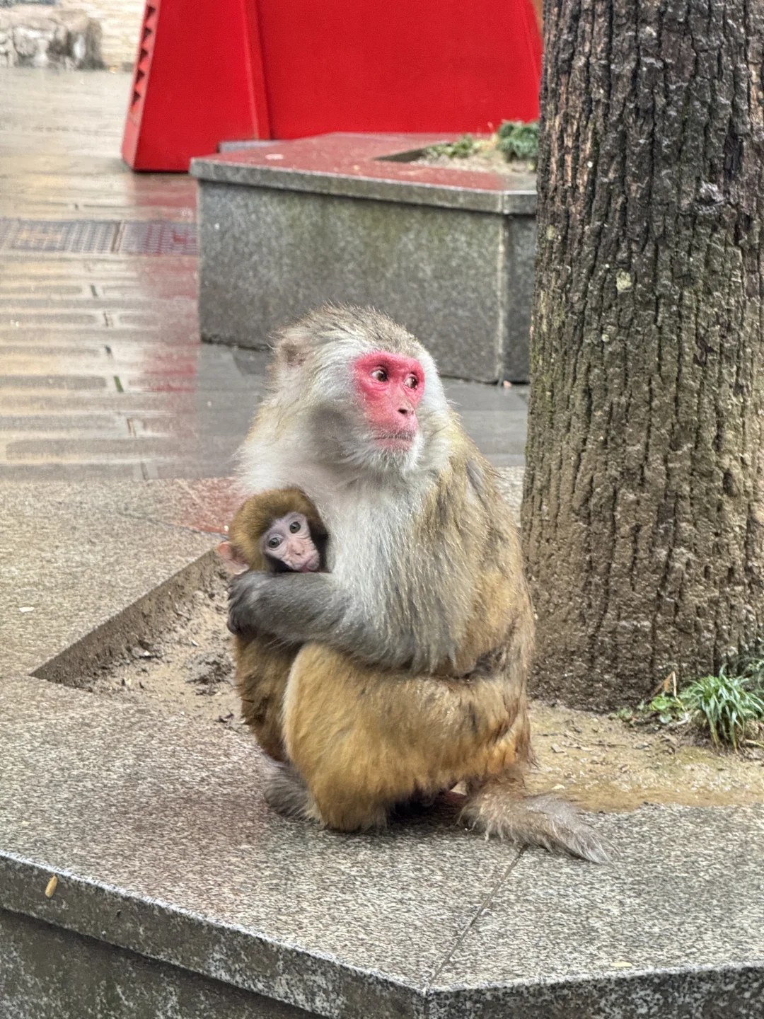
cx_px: 382
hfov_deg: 12.3
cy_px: 510
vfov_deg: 16.4
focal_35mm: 120
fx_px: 3531
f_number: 2.8
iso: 500
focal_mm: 15.66
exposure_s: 1/60
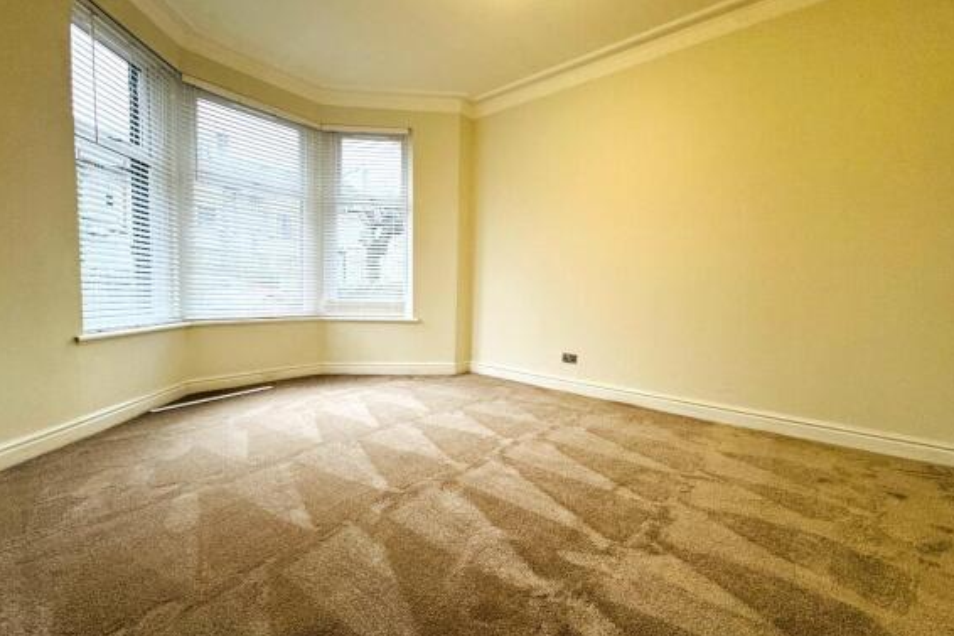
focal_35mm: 15
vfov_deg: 77.3
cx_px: 485
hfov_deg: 100.4
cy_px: 311
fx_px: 397
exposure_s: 1/50
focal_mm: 2.22
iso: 160
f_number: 2.2
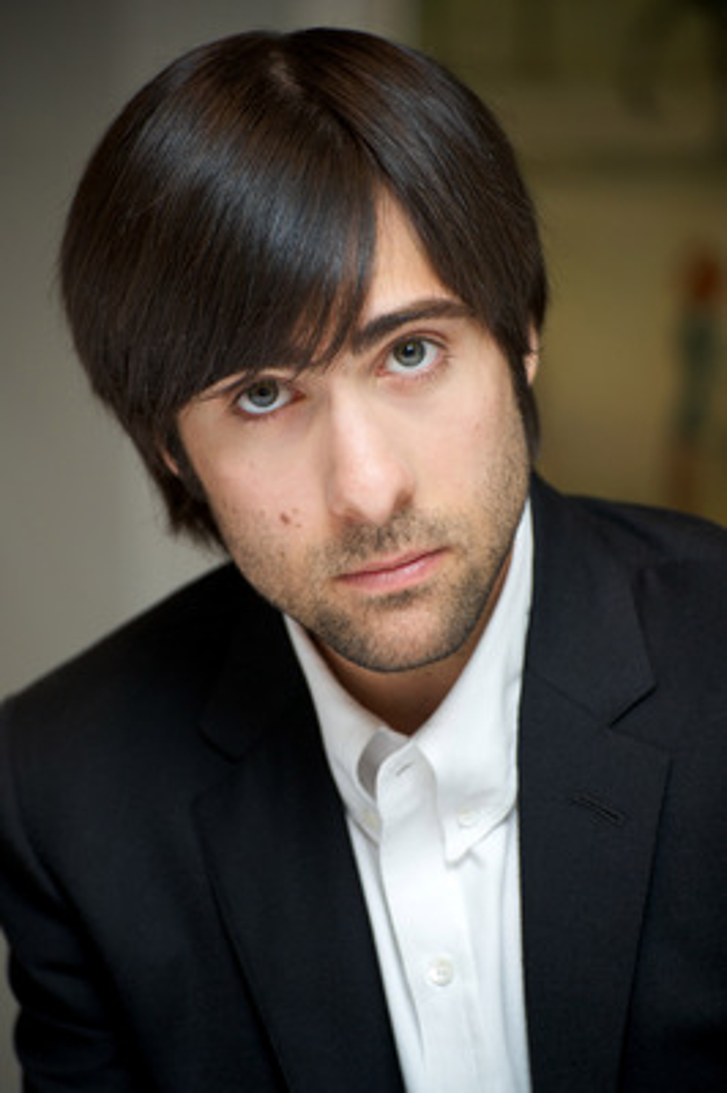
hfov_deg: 8.8
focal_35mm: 155
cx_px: 364
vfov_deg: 13.3
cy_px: 546
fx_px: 4703
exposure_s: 1/60
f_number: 4.8
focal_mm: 155
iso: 500
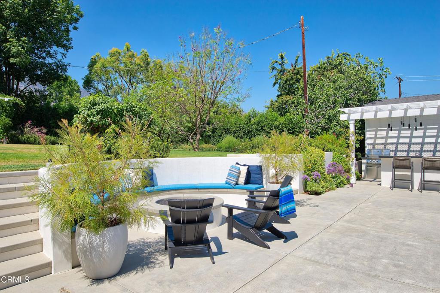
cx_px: 220
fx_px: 293
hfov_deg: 73.7
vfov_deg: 53.1
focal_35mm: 24
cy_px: 146
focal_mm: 24
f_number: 8
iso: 400
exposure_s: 1/1600
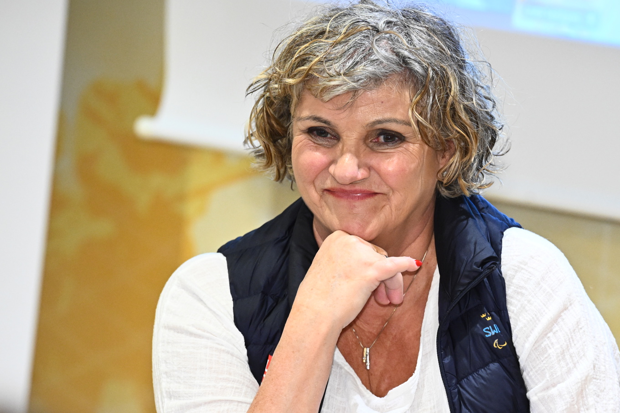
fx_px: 3443
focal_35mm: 200
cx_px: 310
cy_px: 206
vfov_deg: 6.9
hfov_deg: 10.3
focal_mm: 200
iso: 2500
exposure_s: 1/160
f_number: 5
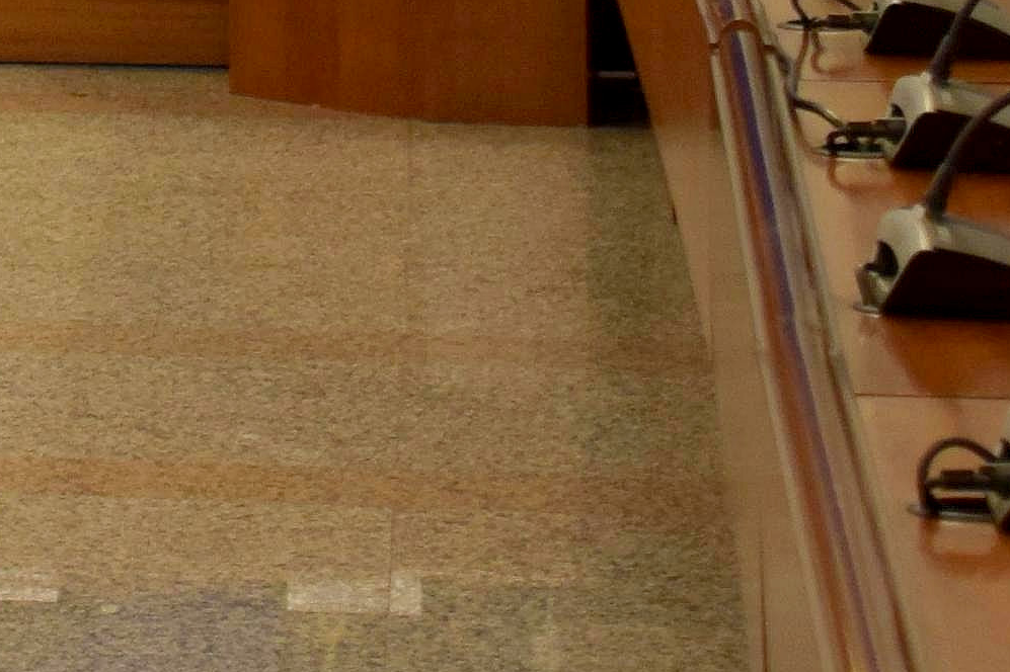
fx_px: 8105
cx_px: -1124
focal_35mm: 289
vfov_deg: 4.7
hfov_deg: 6.9
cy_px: -684
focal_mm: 32
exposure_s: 1/60
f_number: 4
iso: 500
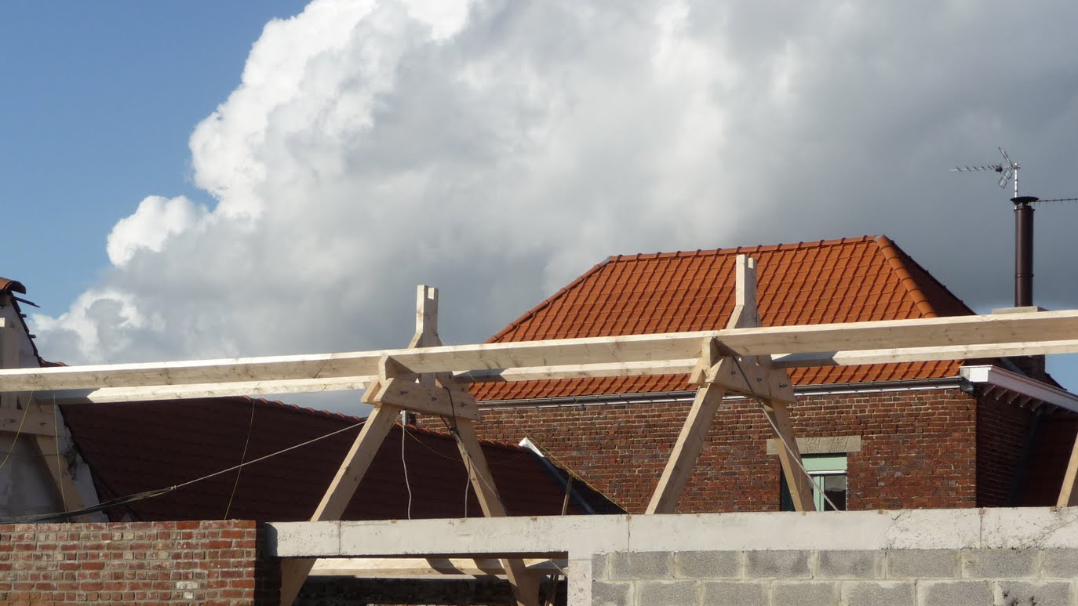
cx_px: 452
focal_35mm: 85
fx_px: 2430
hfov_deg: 25.0
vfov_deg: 14.2
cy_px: 466
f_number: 4.5
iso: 100
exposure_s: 1/800
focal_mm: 11.3
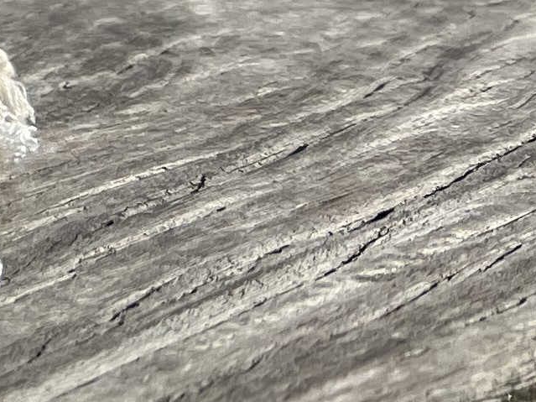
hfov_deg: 9.7
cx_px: -986
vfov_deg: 8.1
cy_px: -652
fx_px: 2539
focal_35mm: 164
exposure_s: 1/7463
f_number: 1.5
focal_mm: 5.7
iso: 50
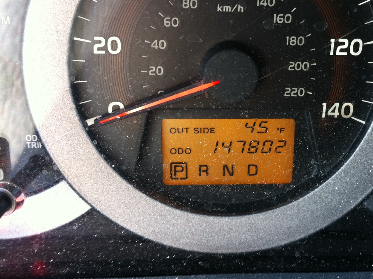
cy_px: 138
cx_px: 238
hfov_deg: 40.9
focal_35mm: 46
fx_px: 495
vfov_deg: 31.5
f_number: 2.8
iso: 100
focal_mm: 3.85
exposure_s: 1/15
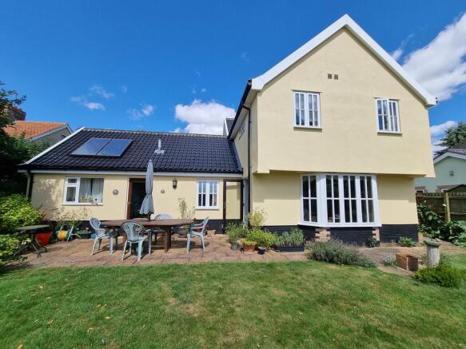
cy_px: 174
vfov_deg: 89.9
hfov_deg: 106.2
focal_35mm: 13
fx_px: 175
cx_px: 233
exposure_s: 1/2120
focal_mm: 2.2
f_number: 2.2
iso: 50
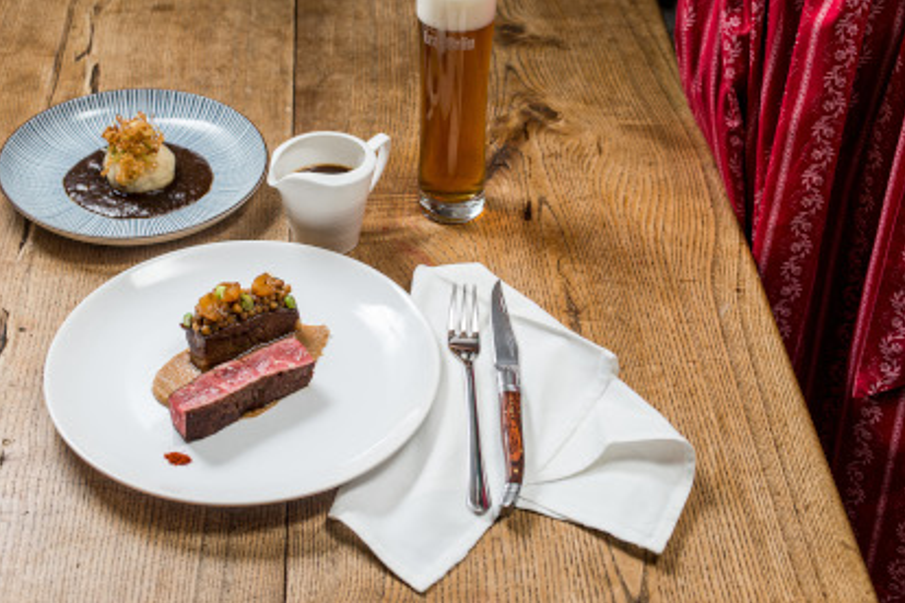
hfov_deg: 33.9
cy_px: 284
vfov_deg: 23.0
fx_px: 1483
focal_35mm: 59
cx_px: 448
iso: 200
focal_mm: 50
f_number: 6.3
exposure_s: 1/160
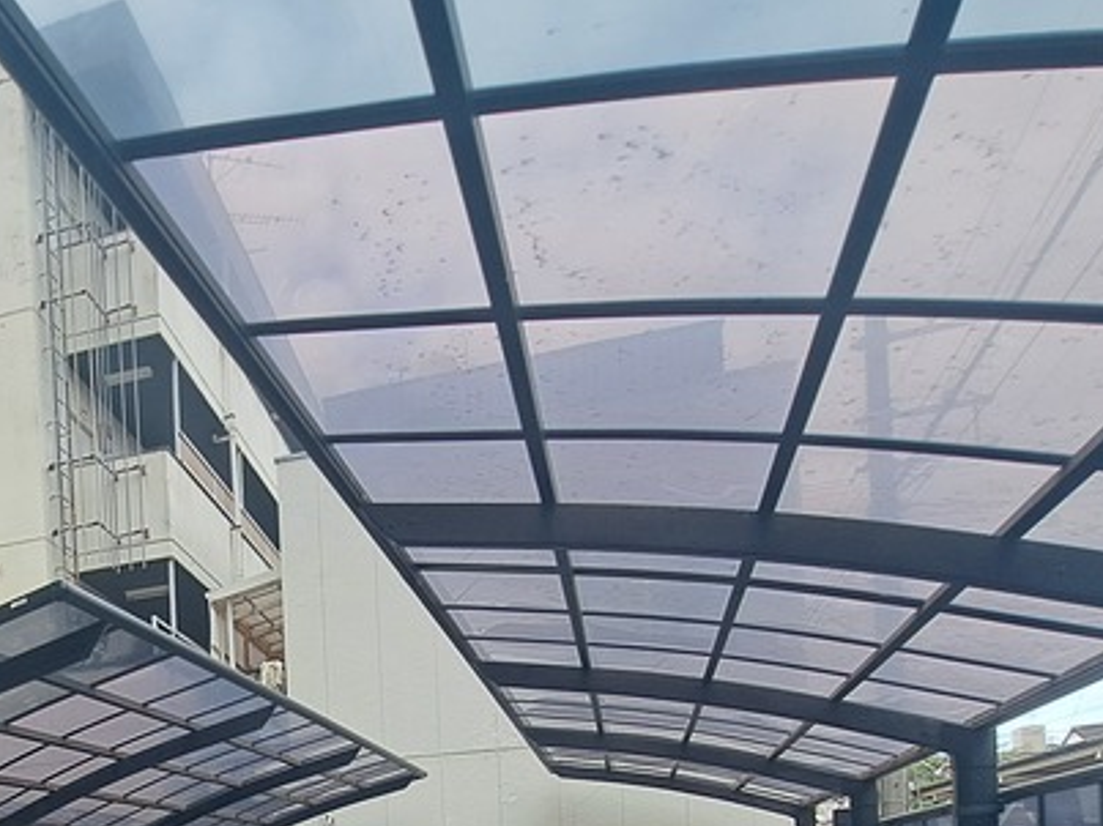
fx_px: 987
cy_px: 935
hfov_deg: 53.1
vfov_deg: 37.1
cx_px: 167
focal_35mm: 31
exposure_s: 1/462
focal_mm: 1.74
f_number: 2.2
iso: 50
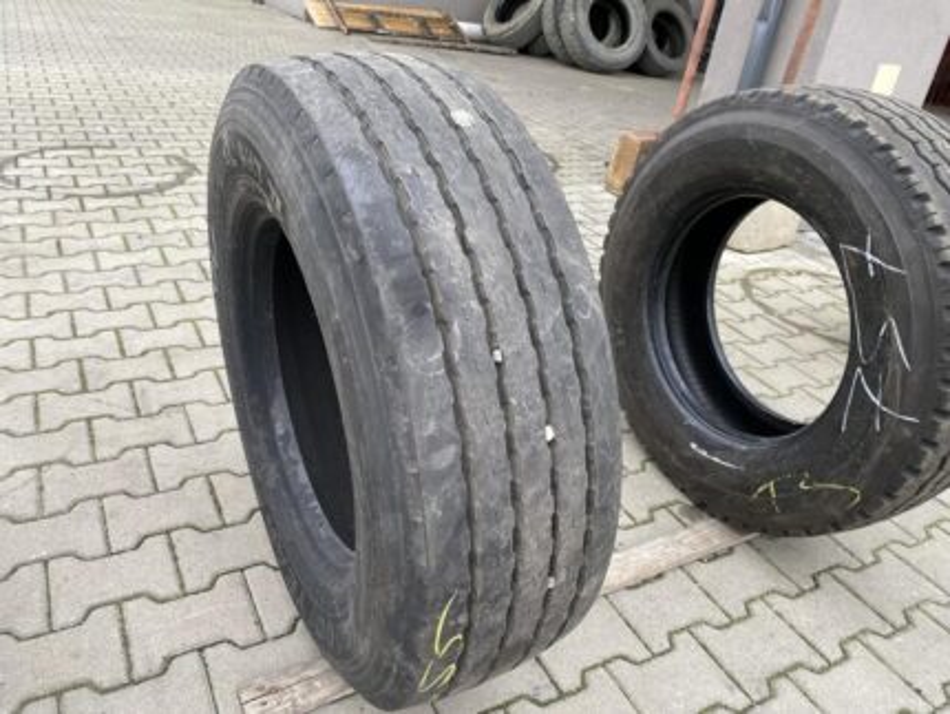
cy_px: 357
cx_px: 475
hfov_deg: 67.3
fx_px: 714
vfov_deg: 53.1
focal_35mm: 26
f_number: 1.8
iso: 100
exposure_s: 1/121
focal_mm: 4.25
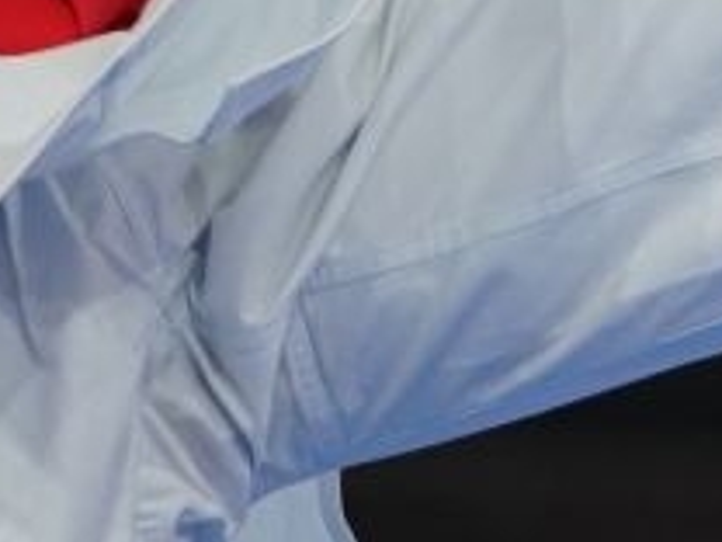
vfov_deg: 0.9
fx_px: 34728
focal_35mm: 1665
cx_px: 559
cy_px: 129
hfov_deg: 1.2
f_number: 2.8
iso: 800
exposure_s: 1/500
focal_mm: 200
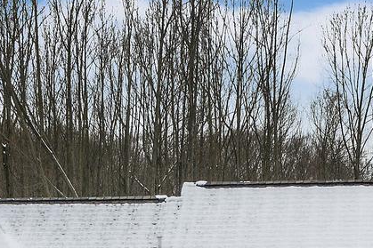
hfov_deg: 14.8
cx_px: 345
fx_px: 1419
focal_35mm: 137
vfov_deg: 9.2
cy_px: 541
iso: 100
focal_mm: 10.3
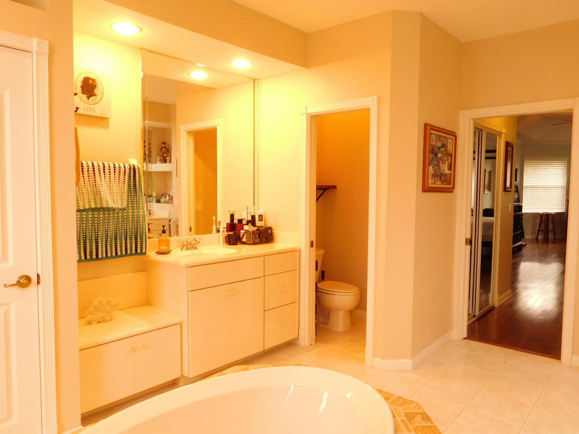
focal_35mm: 25
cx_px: 290
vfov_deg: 54.9
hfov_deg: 69.4
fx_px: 418
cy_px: 217
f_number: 3.4
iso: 160
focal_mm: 4.5
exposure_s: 1/30
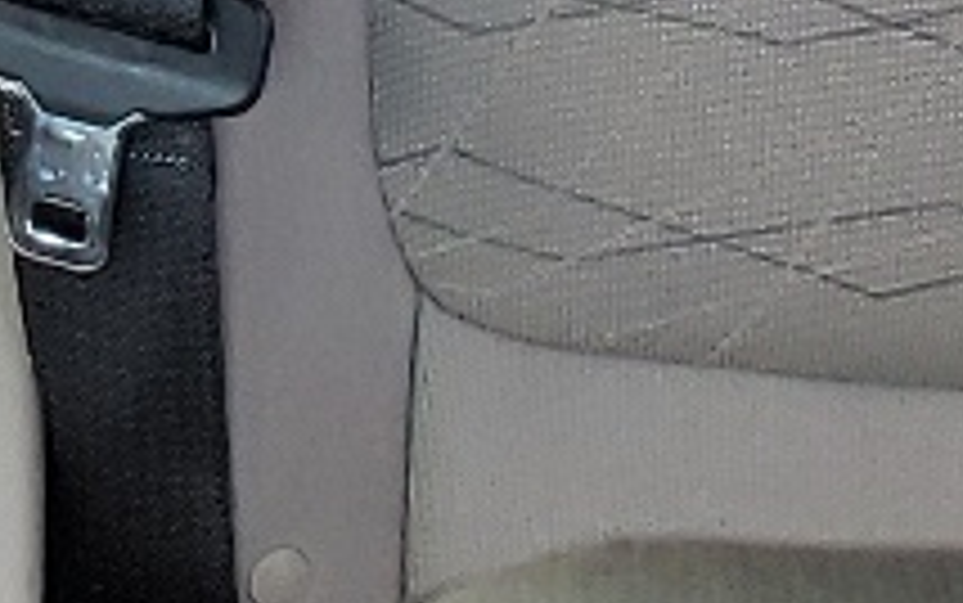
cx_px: -1404
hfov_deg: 9.1
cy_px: -1485
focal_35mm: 206
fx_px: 5409
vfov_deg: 5.8
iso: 67
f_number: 1.5
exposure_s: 1/120
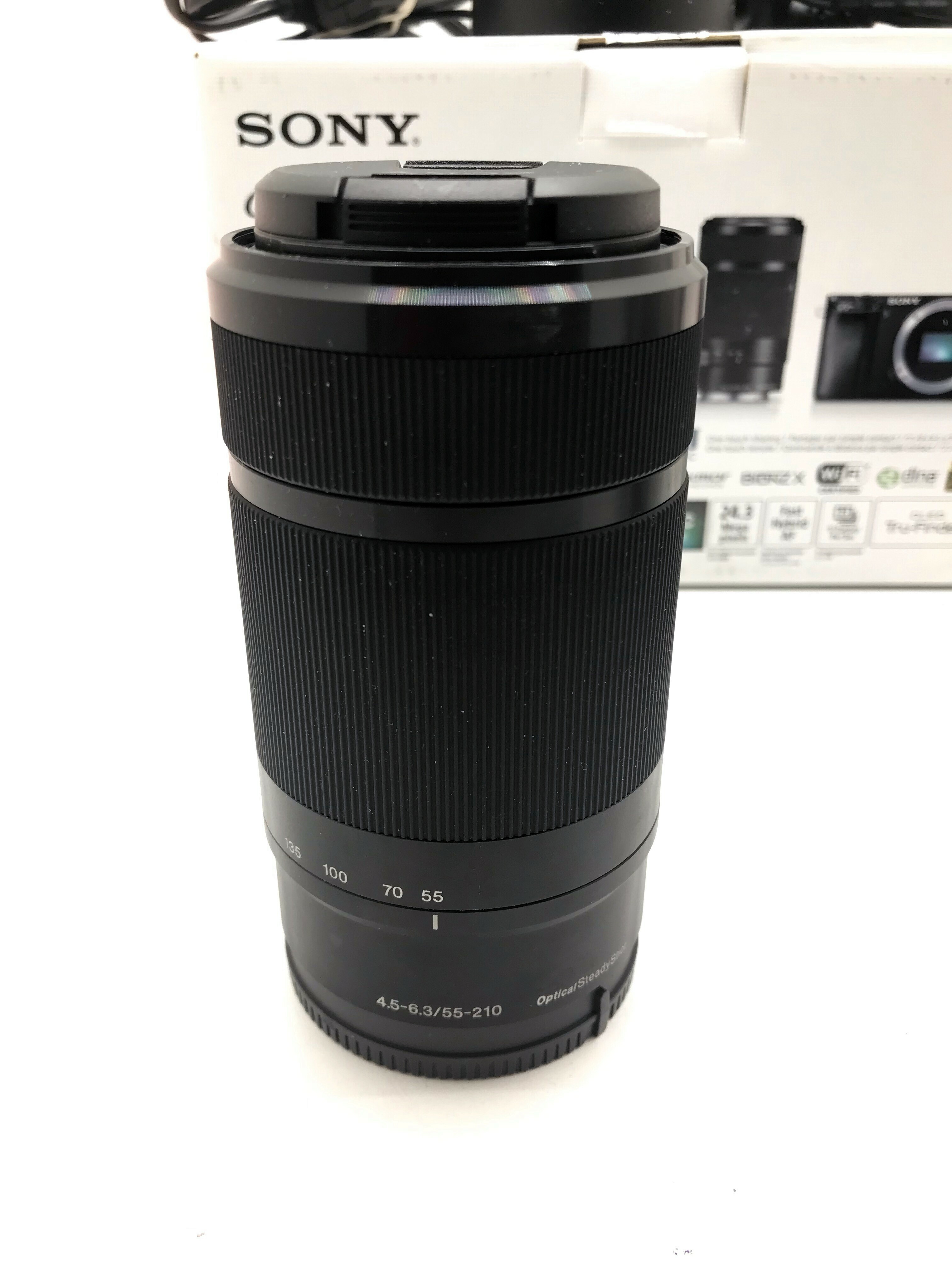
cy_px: 634
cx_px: 476
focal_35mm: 28
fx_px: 1027
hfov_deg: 49.7
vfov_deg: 63.4
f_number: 1.8
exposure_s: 1/100
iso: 25
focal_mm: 3.99
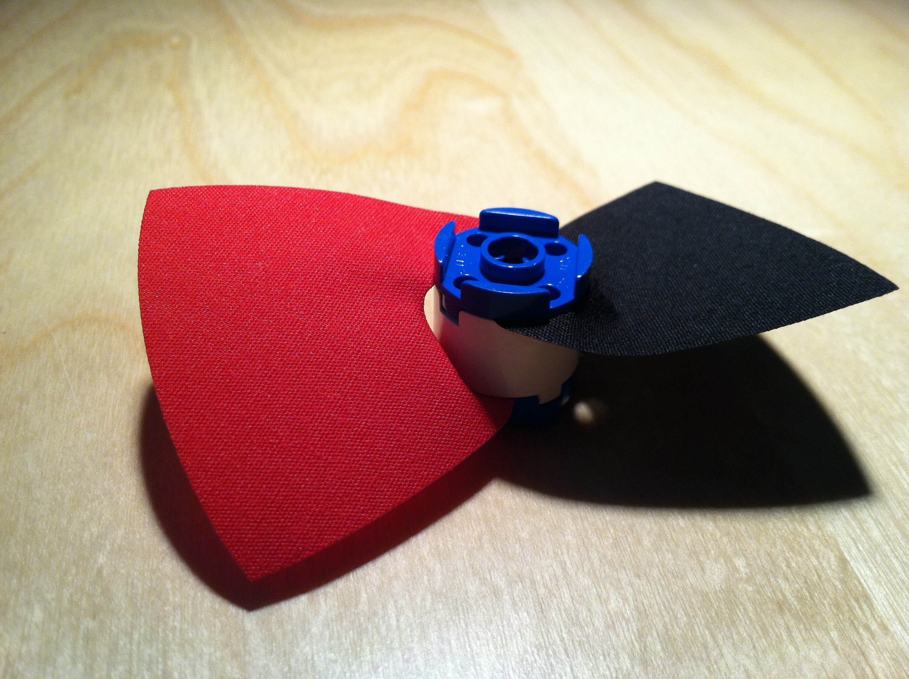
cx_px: 454
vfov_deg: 40.6
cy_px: 340
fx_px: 918
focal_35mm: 35
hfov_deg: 52.7
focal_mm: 3.85
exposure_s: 1/40
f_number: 2.8
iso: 80
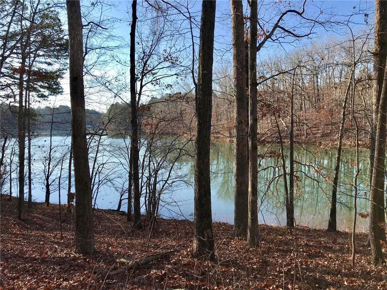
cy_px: 145
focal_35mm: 28
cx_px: 194
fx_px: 313
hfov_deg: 63.4
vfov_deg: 49.7
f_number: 1.8
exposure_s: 1/1546
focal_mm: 3.99
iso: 20
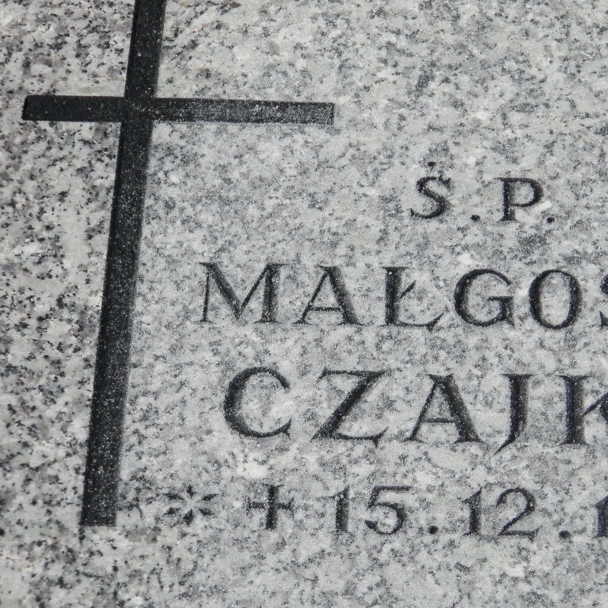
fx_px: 3478
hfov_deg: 10.0
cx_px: 442
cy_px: 338
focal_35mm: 175
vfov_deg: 10.0
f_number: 4.7
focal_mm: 23.6
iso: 200
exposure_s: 1/160
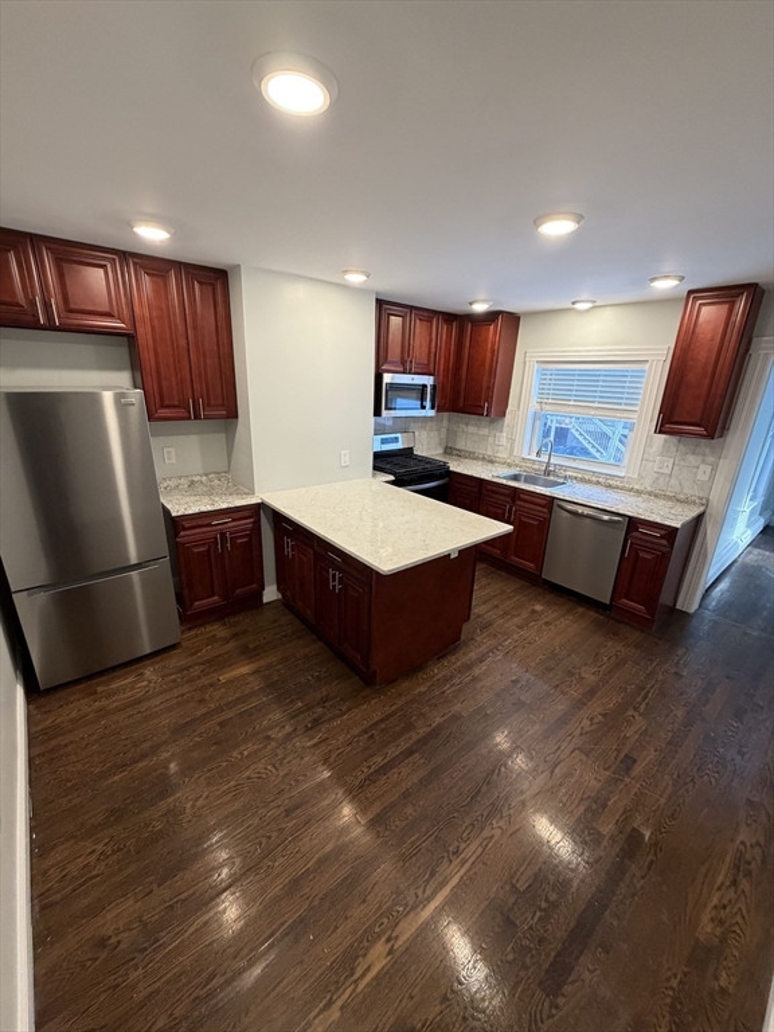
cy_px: 516
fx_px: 417
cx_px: 387
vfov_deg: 102.1
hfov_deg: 85.7
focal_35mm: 14
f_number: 2.2
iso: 250
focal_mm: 2.22
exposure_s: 1/60
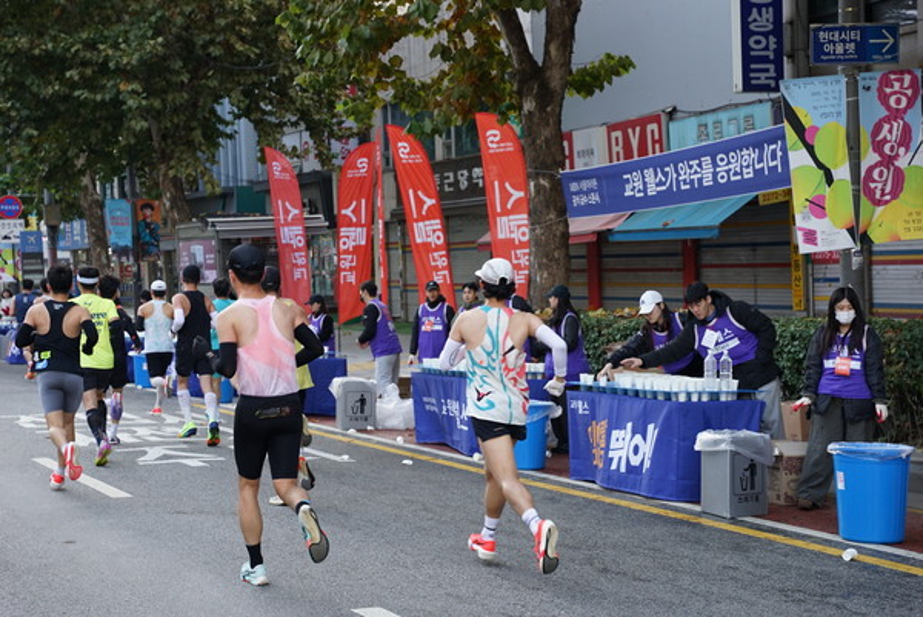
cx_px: 462
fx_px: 1796
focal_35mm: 70
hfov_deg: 28.8
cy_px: 308
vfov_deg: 19.5
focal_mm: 70
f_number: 6.3
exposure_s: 1/200
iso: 800
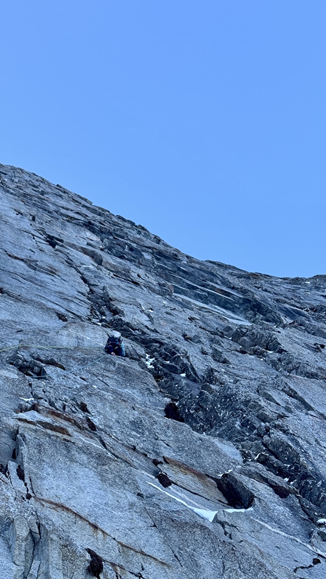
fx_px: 814
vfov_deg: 39.2
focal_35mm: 53
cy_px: 290
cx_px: 119
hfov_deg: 22.6
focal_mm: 6.76
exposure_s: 1/461
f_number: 1.78
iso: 64
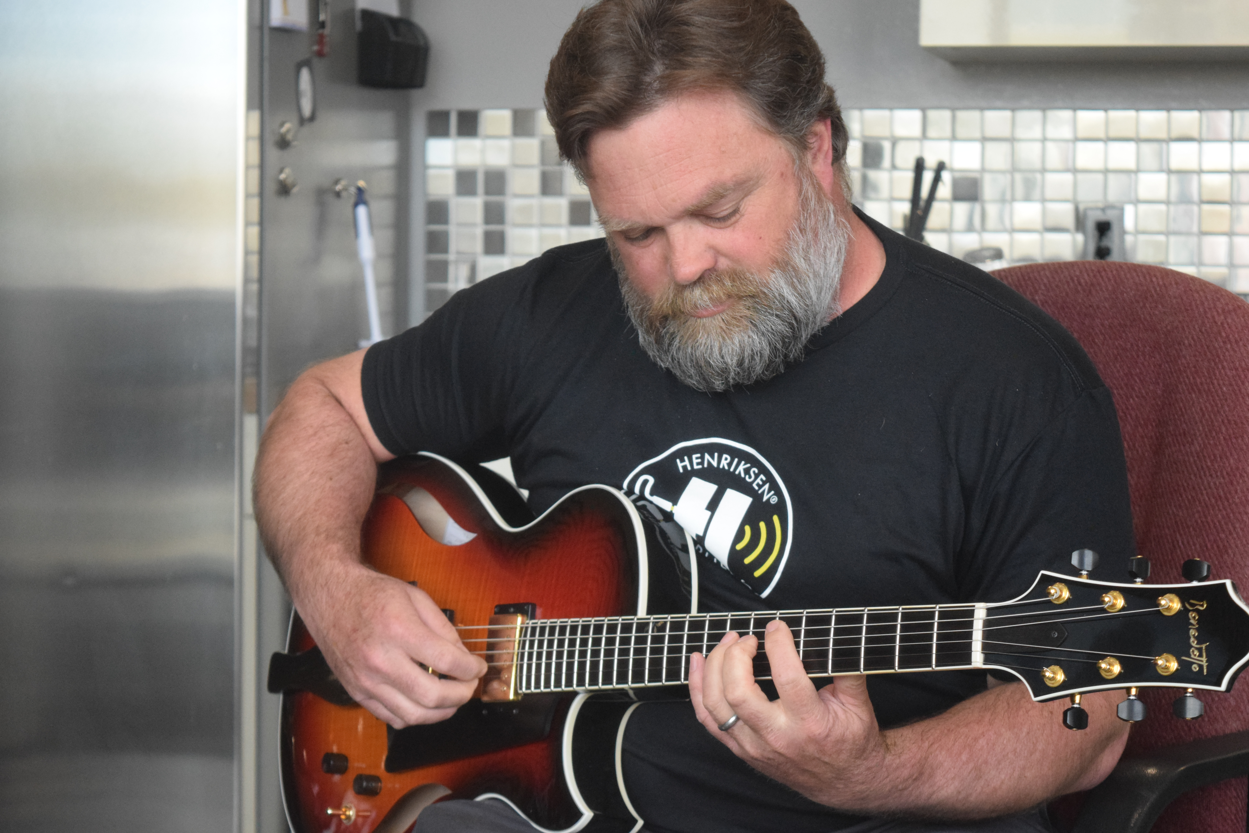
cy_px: 416
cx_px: 624
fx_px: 2862
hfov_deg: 24.6
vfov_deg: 16.6
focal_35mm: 82
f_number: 5.6
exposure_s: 1/320
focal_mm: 55
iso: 3200
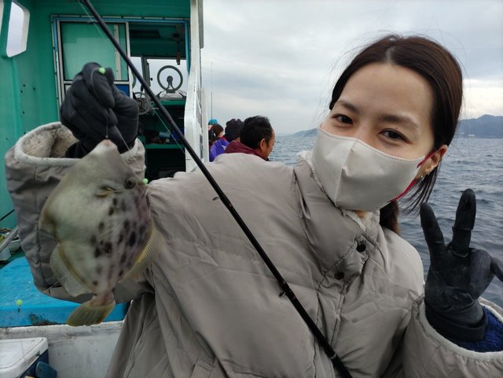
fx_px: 378
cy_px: 189
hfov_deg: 67.3
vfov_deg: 53.1
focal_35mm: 26
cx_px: 252
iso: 50
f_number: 1.79
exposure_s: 1/161
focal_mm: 4.8
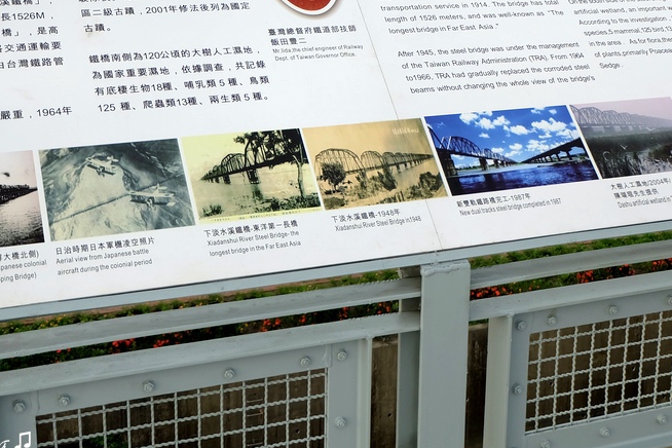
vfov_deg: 28.4
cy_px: 142
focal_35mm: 47
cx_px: 330
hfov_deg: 41.9
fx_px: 877
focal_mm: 20.1
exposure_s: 1/110
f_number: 3.8
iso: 200
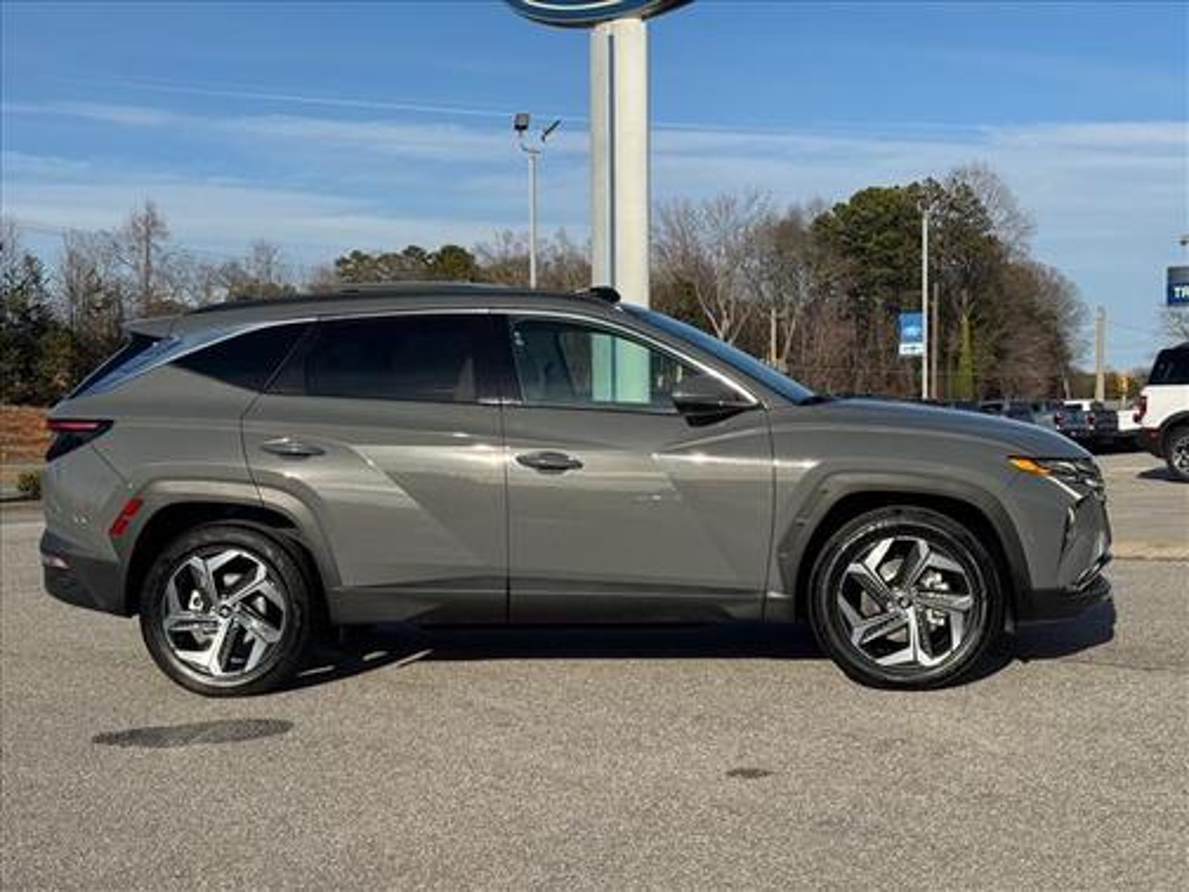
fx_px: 1649
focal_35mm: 48
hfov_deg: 39.7
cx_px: 594
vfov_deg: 30.3
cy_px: 446
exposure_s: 1/4975
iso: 64
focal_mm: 6.76
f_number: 1.78
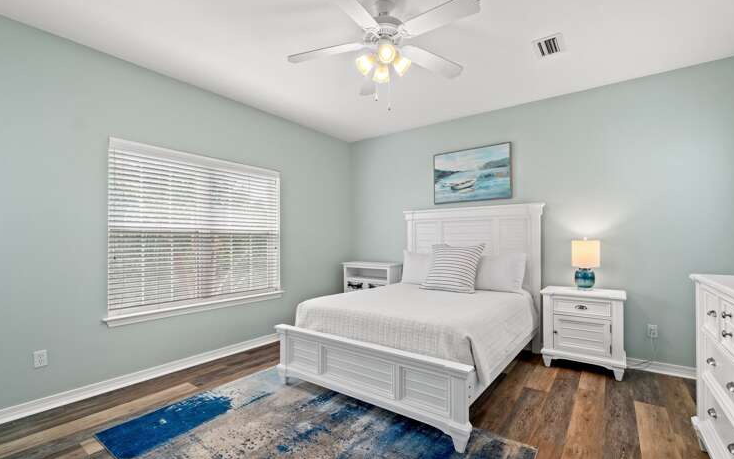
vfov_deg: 71.3
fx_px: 320
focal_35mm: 16
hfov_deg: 97.8
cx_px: 363
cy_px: 237
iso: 400
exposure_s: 1/1.25
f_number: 8
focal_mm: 10
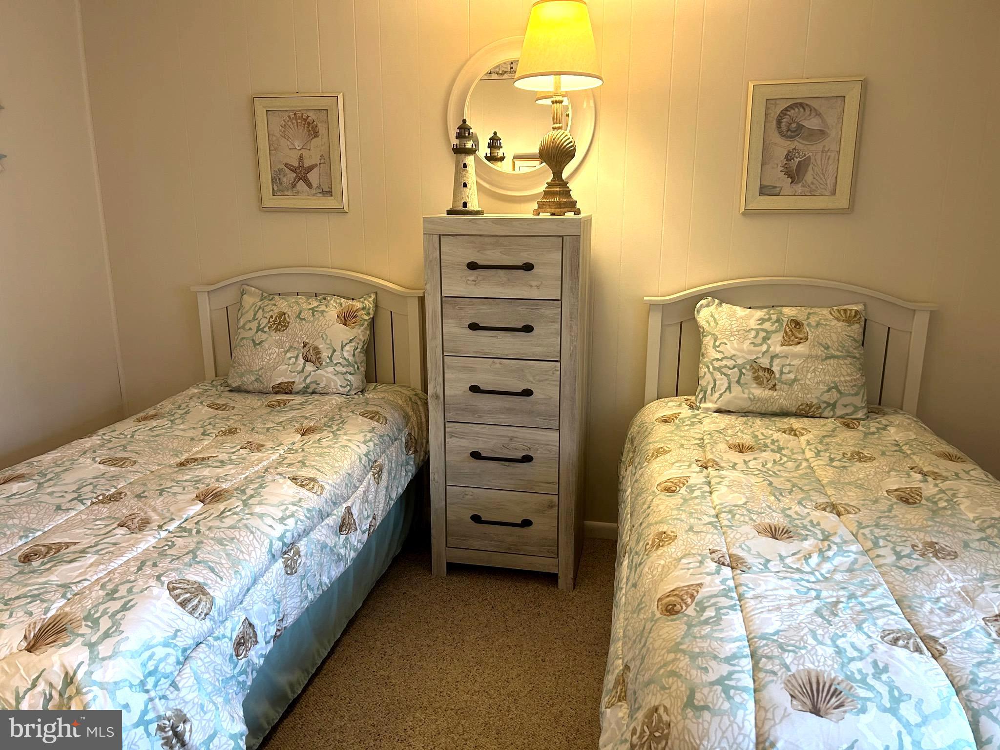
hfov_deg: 67.3
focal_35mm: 26
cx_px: 500
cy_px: 375
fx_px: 751
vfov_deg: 53.1
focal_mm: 5.7
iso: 200
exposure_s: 1/60
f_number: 1.5
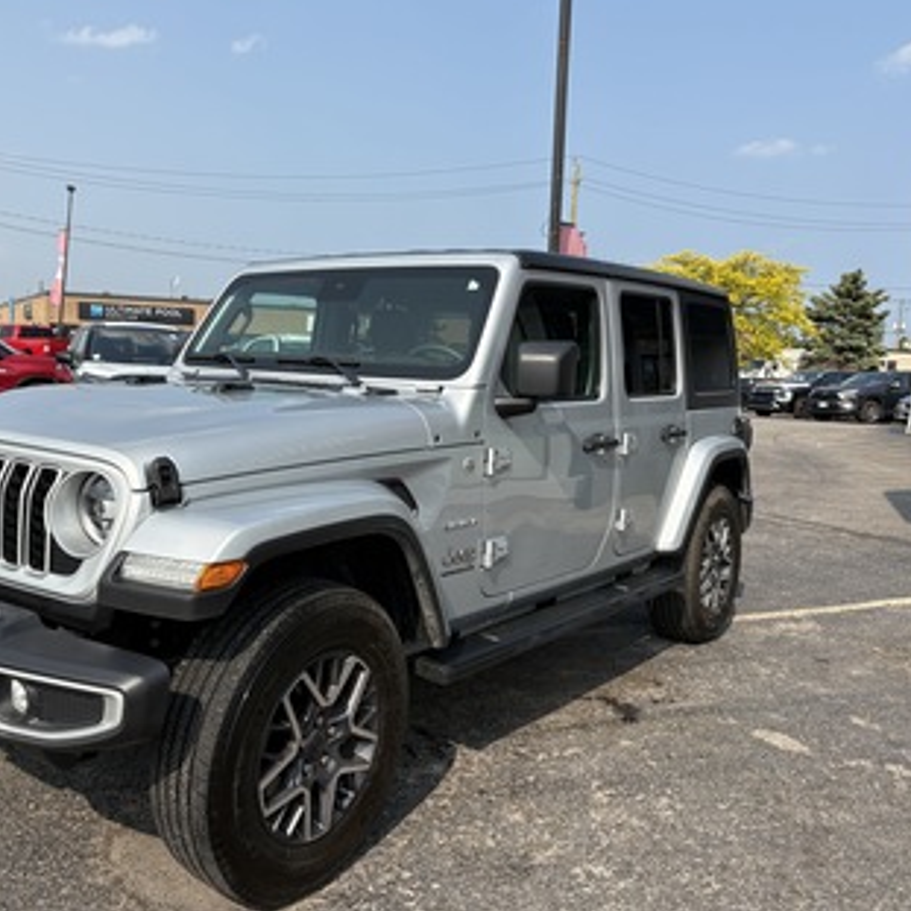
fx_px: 923
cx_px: 331
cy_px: 453
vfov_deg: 52.5
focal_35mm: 31
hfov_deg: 51.9
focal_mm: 5.96
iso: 50
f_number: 1.6
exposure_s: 1/2865
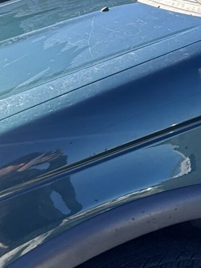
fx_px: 573
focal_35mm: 74
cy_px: 28
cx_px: 333
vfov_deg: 25.5
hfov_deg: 17.2
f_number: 2.2
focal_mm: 2.22
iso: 40
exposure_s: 1/470
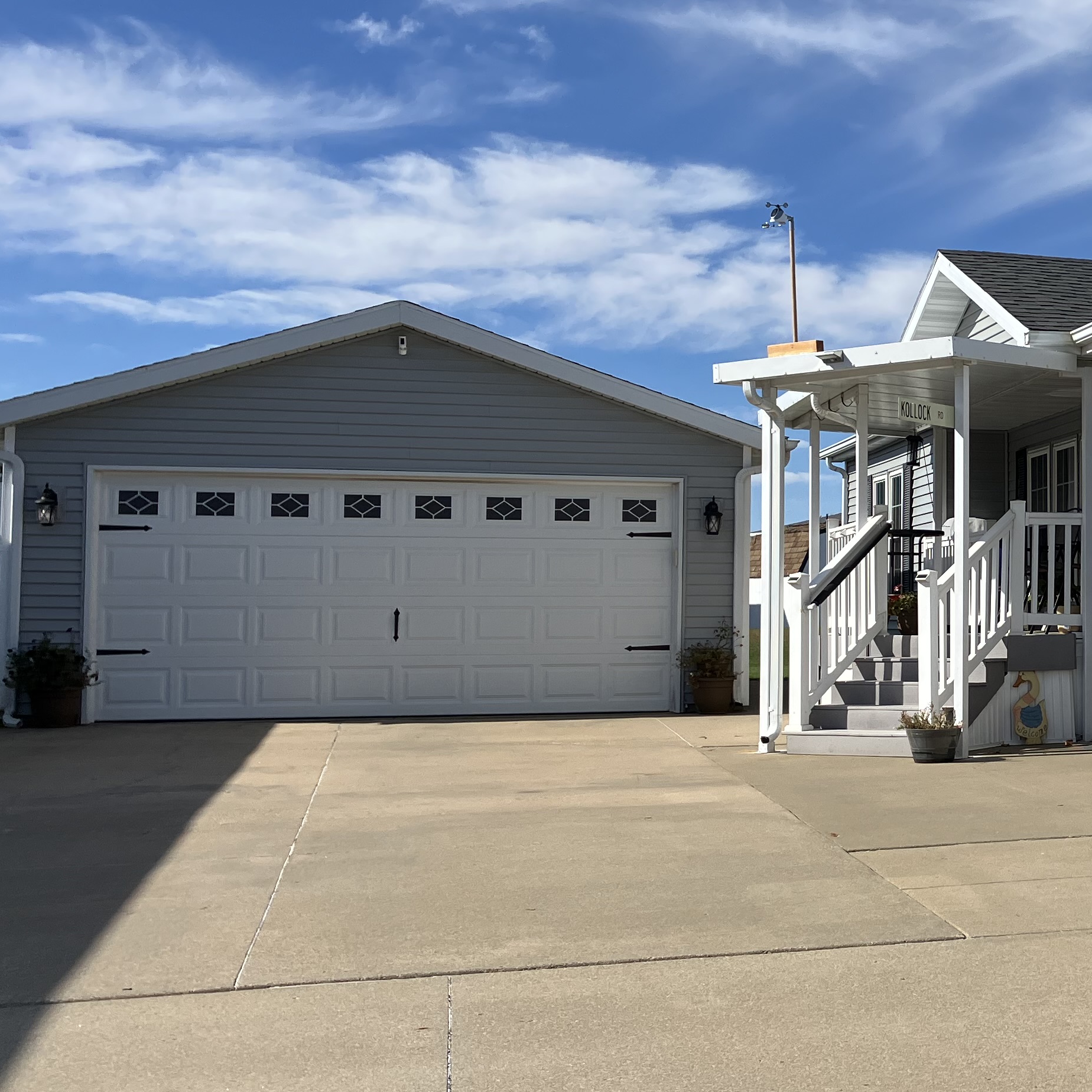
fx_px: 1927
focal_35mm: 54
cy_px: 515
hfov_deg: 29.2
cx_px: 1143
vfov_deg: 31.6
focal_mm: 3.99
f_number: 1.8
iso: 32
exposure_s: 1/2825
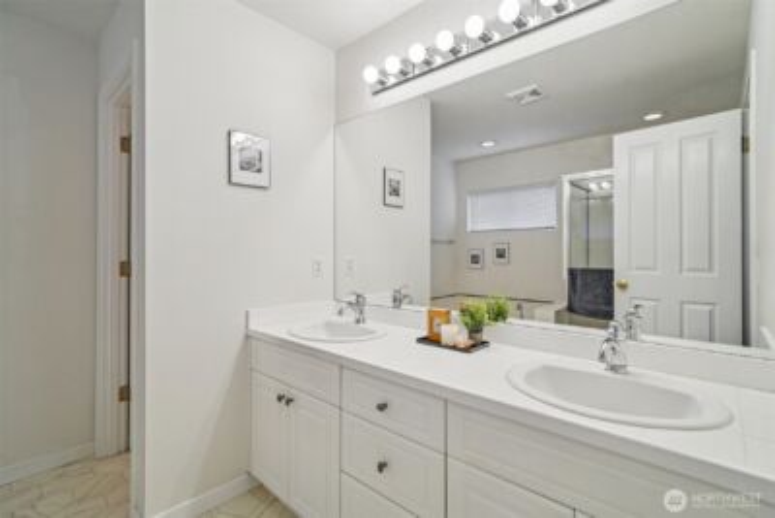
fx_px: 345
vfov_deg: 73.8
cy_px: 259
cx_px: 388
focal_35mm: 16
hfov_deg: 96.7
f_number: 8
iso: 1600
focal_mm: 16
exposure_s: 1/100
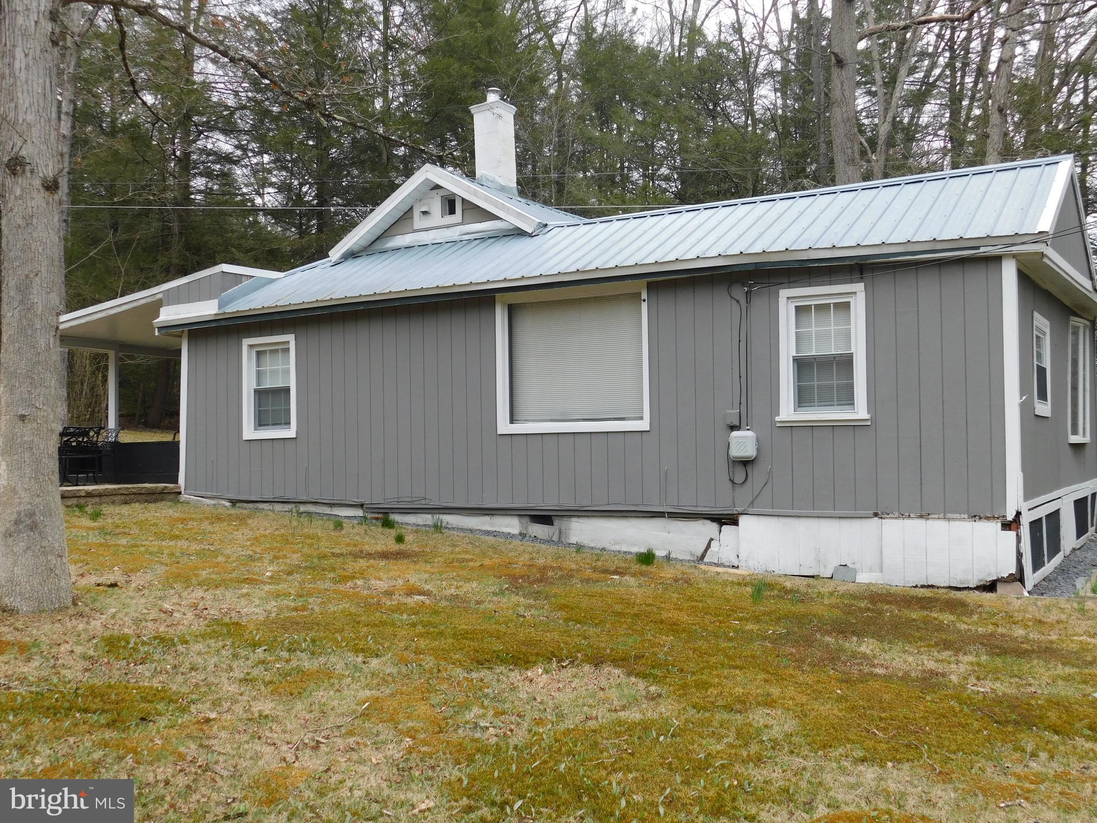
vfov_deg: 39.7
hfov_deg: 51.4
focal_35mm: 36
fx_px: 1141
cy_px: 412
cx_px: 548
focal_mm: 6.3
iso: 125
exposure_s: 1/160
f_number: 3.5
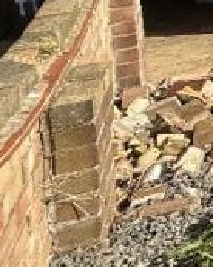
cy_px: -110
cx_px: 651
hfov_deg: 11.1
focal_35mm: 81
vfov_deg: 20.8
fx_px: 639
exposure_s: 1/2165
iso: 50
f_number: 2.2
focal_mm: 2.22
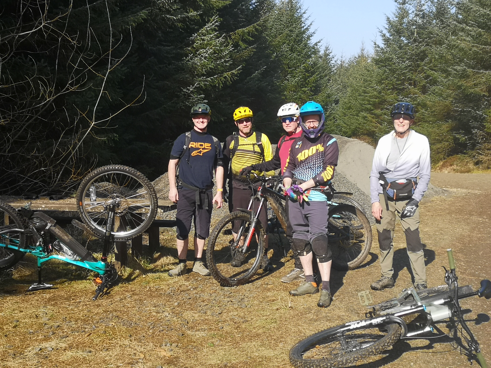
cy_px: 184
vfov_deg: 30.3
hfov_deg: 39.7
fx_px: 681
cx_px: 246
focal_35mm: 48
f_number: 1.8
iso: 50
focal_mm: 5.58
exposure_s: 1/1229
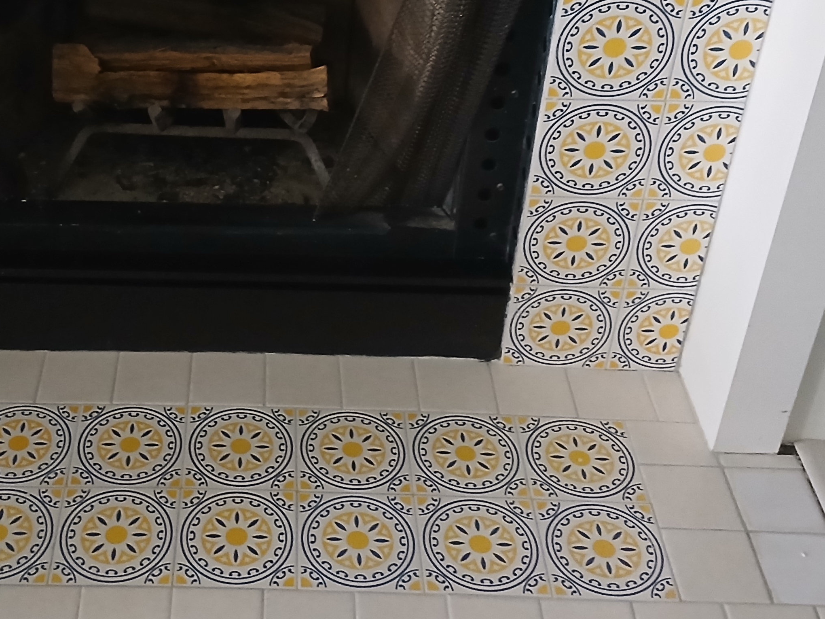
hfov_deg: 36.2
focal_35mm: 52
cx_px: 231
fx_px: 1239
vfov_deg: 27.6
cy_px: 143
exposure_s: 1/20
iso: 640
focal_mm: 3.98
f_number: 1.8
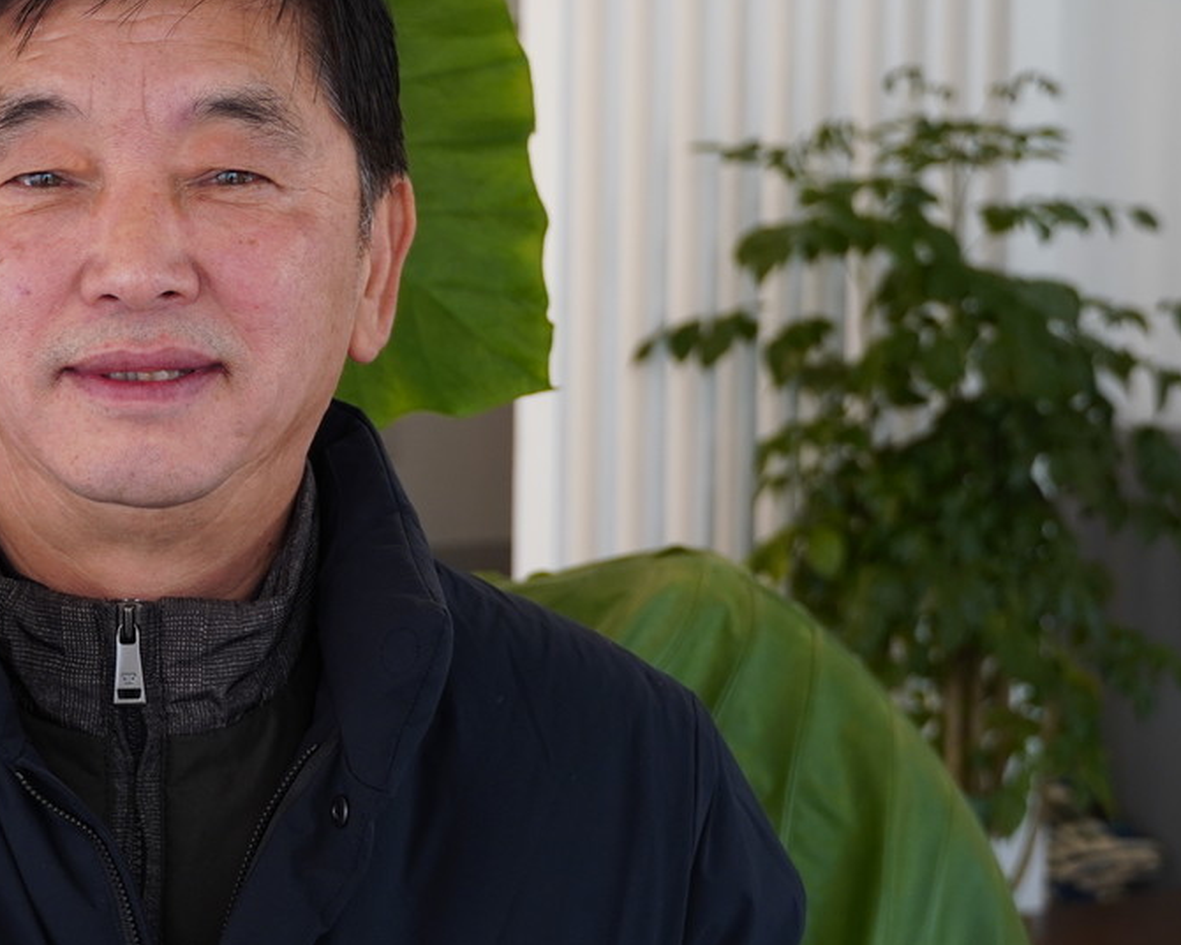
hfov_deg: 18.0
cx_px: 146
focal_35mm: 105
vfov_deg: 14.7
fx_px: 3666
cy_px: 436
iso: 400
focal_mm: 39
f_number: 4.5
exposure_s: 1/50
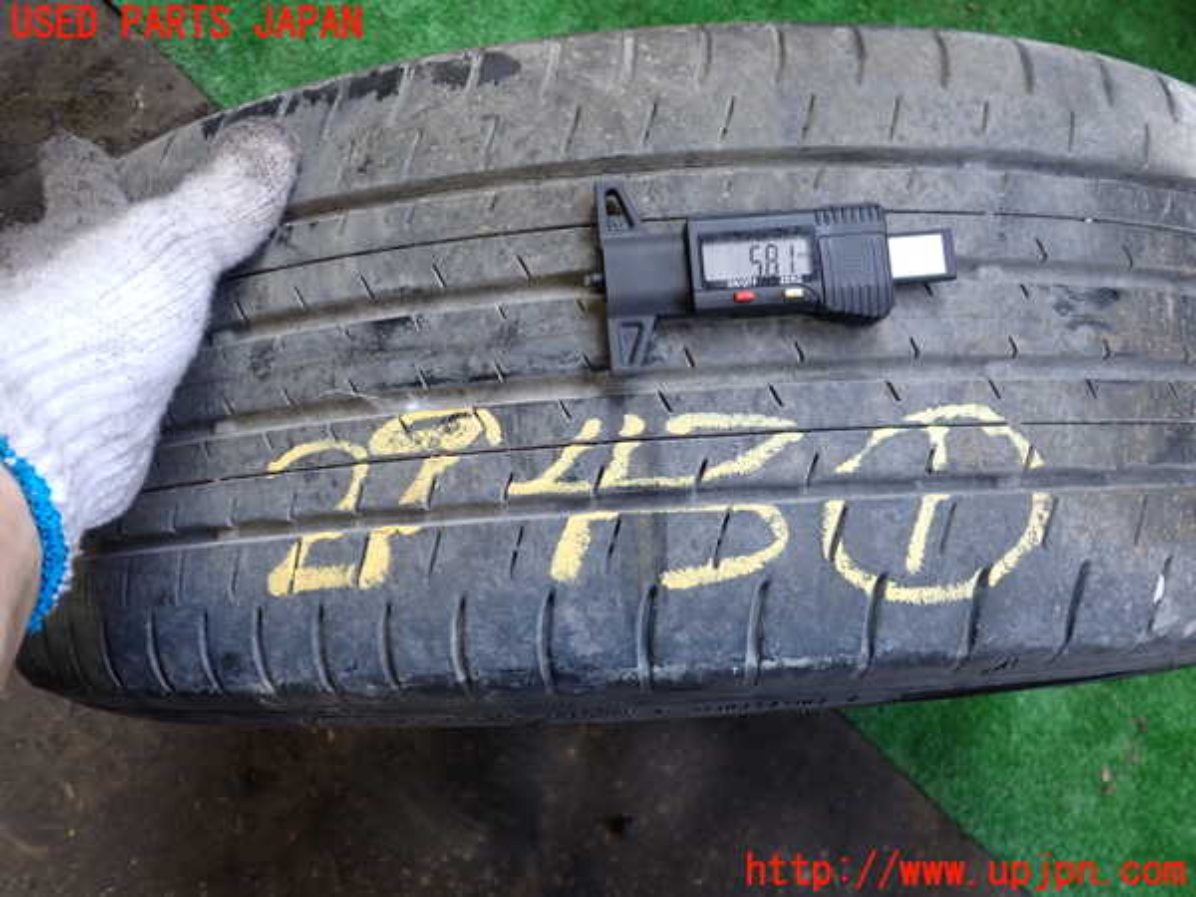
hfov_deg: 60.0
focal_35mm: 30
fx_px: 1037
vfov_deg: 46.8
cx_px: 598
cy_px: 448
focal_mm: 5.4
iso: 200
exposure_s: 1/100
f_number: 2.3
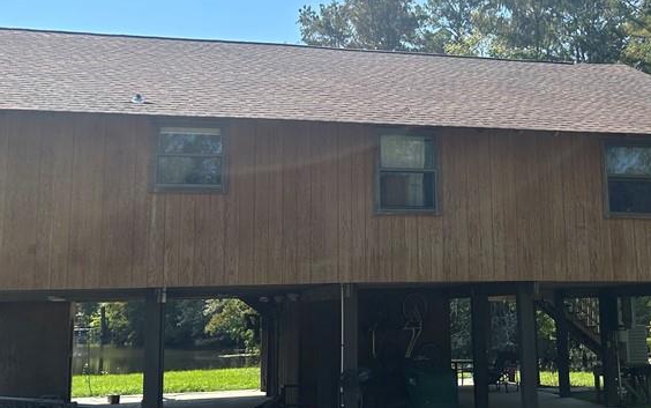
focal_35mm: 50
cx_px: 424
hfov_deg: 39.9
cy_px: 164
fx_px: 887
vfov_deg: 25.8
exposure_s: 1/3968
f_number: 1.5
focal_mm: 5.7
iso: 50
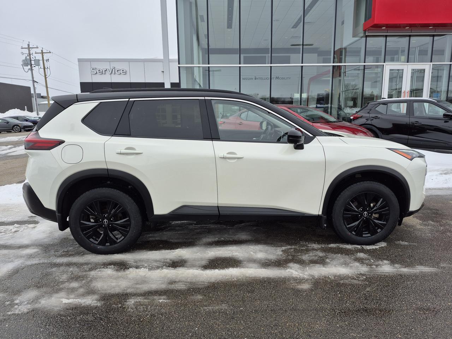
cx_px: 226
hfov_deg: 73.9
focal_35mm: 23
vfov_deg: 58.9
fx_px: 300
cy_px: 170
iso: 25
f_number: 1.8
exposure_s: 1/608
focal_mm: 5.4
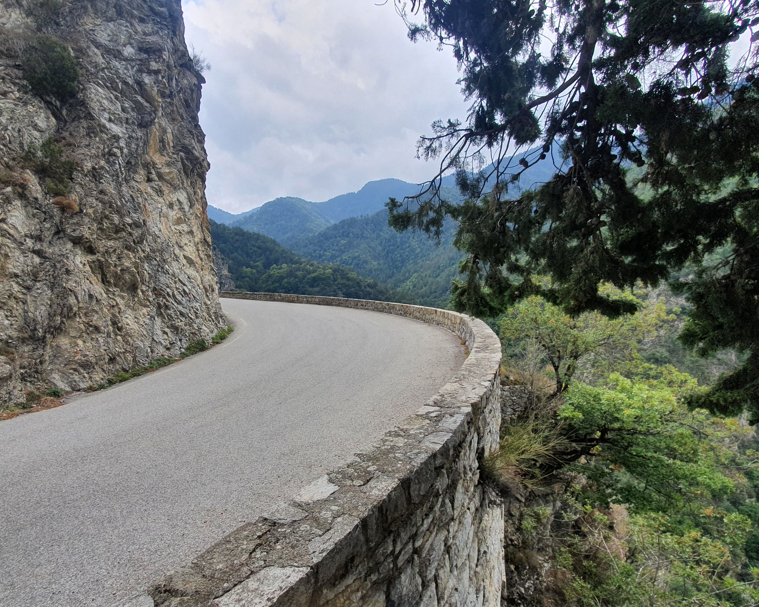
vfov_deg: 73.5
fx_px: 404
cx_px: 328
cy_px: 342
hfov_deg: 85.9
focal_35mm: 18
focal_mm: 1.8
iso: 50
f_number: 2.2
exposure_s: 1/349
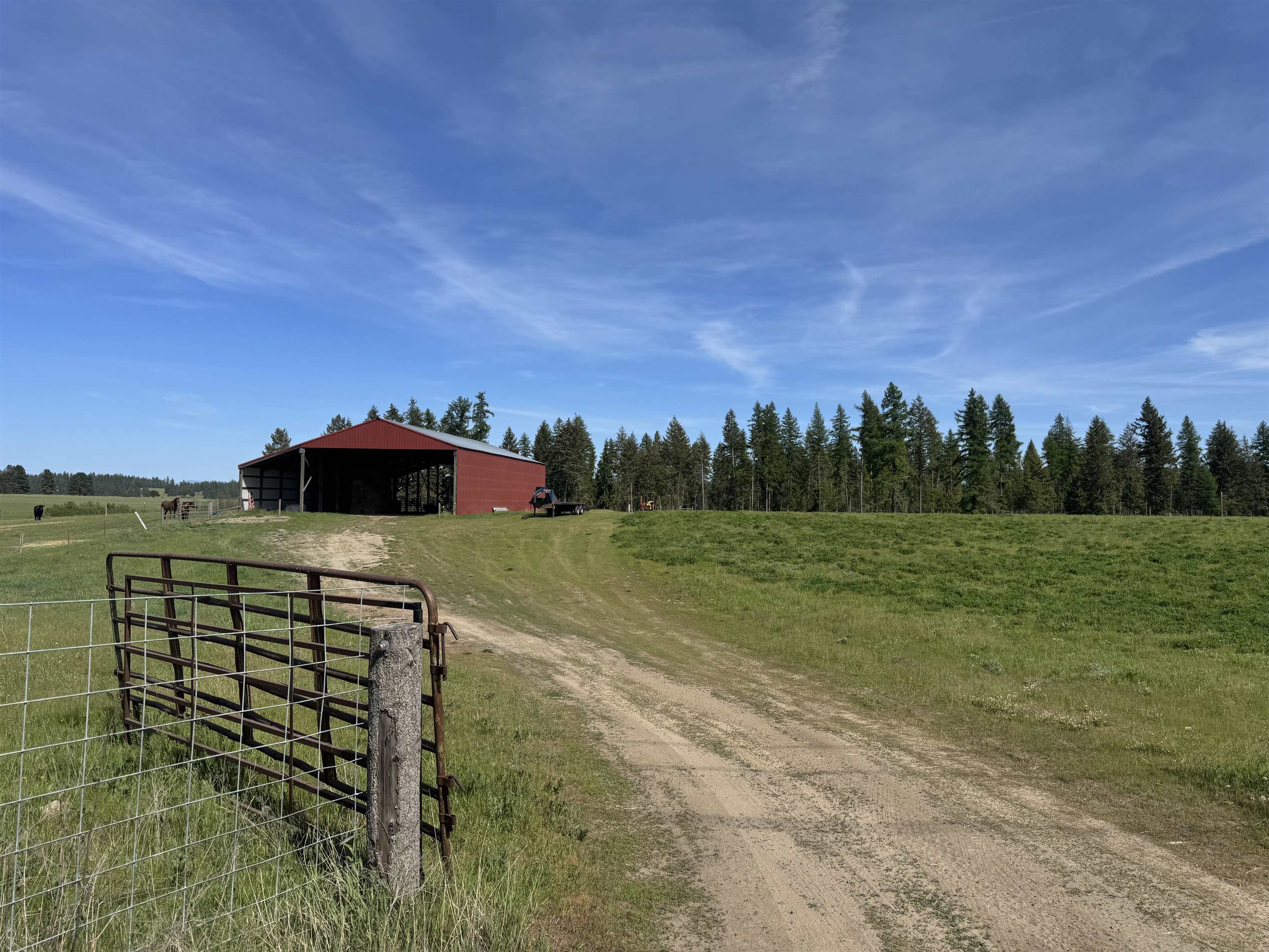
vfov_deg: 56.8
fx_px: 880
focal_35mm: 24
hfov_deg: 71.6
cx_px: 634
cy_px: 476
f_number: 1.78
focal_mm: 6.76
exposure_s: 1/5348
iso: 80
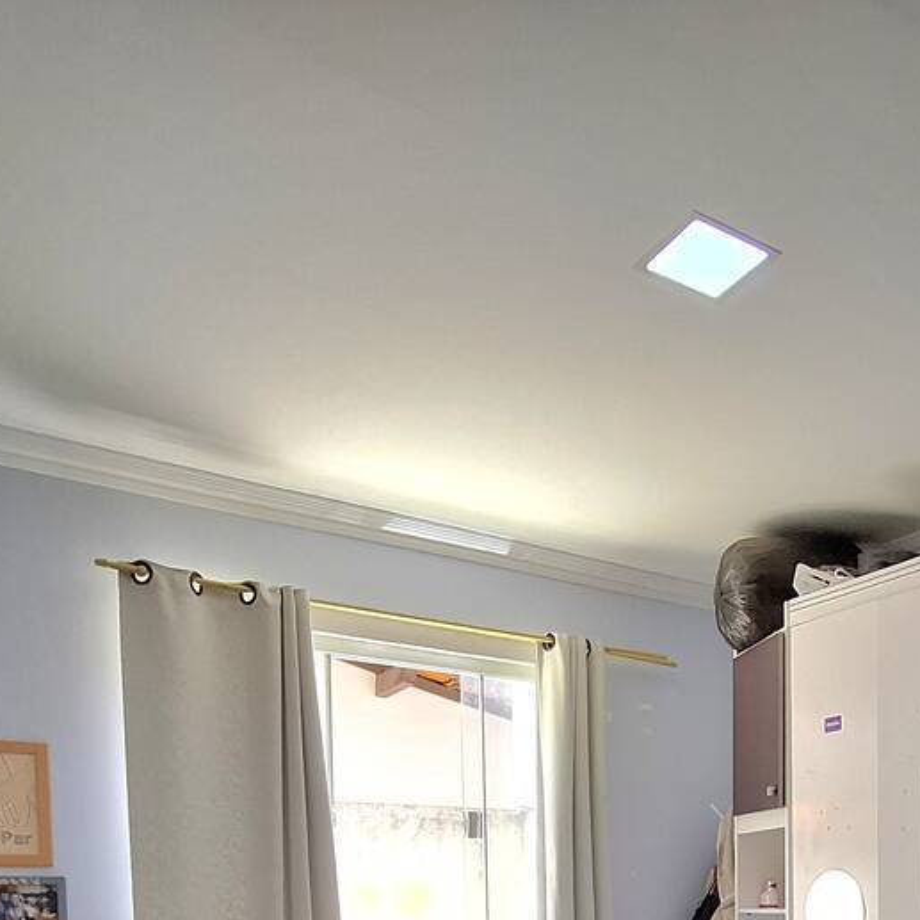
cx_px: 728
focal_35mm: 32
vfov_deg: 43.0
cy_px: 945
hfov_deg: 48.4
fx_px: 962
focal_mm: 1.74
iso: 50
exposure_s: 1/120
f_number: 2.2
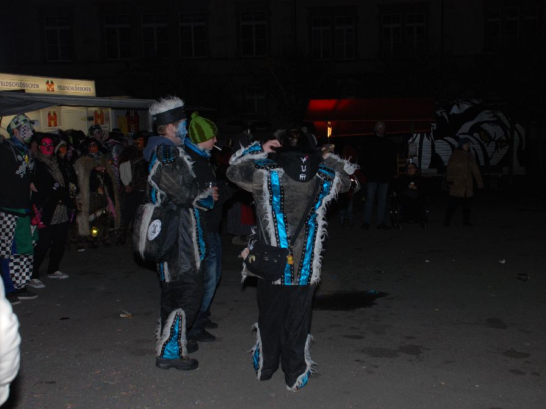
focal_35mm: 43
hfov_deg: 43.9
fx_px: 678
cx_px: 283
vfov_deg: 33.6
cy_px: 208
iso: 200
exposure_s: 1/60
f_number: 4
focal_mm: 26
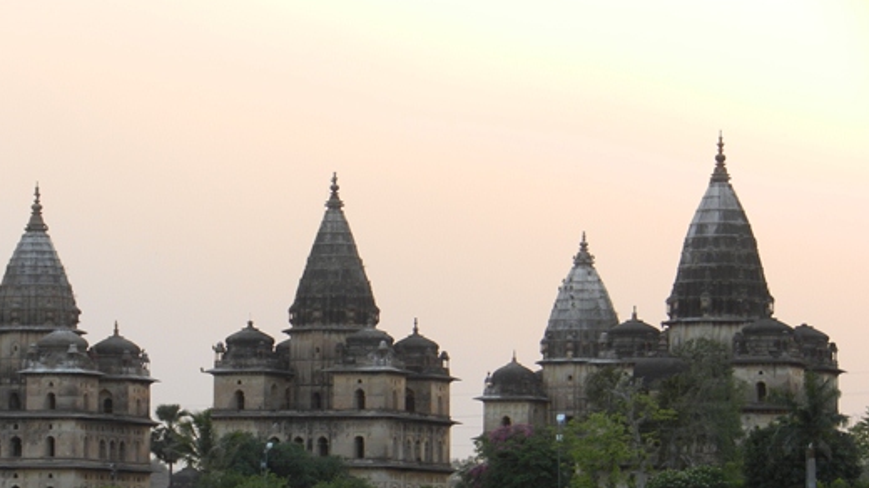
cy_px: 379
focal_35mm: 165
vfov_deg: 7.3
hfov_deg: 13.0
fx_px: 3800
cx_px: 343
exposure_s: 1/50
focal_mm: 22.2
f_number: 5.1
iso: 160
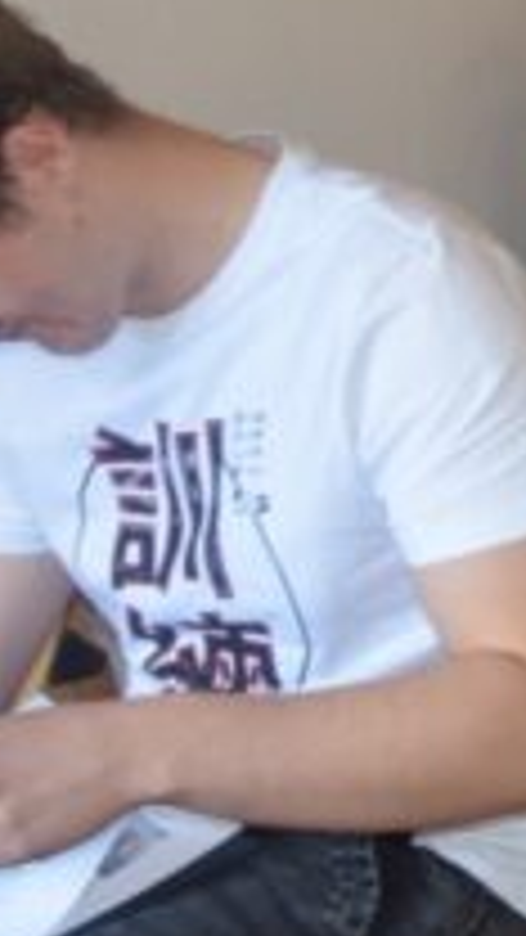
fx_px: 2815
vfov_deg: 18.6
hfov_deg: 9.8
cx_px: 1128
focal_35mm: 114
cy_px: 94
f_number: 4
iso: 800
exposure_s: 1/60
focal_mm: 25
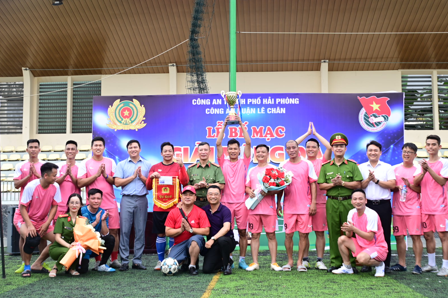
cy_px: 152
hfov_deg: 40.3
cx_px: 227
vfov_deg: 27.5
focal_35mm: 49
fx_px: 610
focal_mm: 32
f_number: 4
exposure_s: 1/200
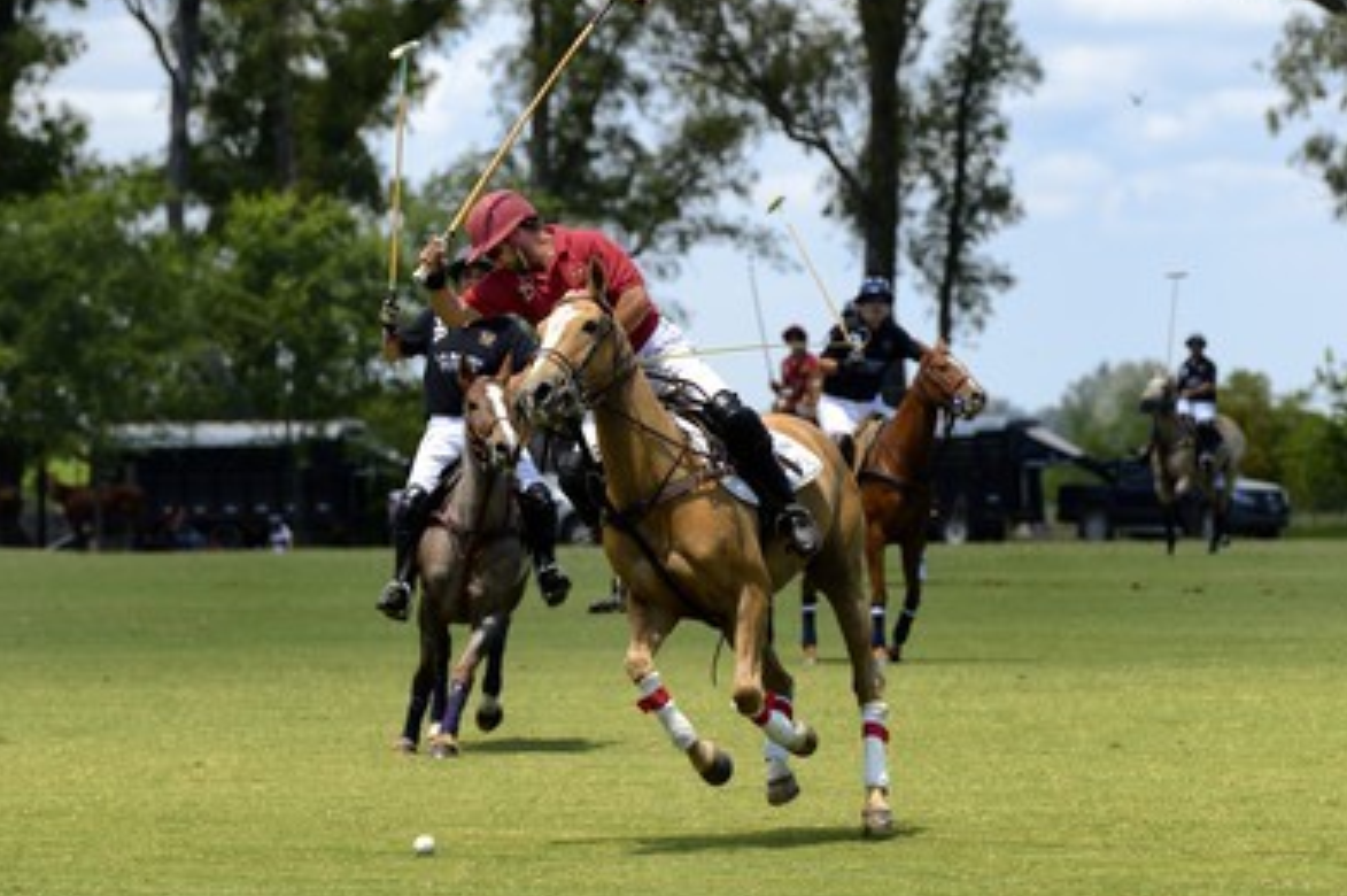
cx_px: 713
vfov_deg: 6.4
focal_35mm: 215
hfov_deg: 9.6
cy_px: 431
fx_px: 8038
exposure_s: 1/1250
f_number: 6.3
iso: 400
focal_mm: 200
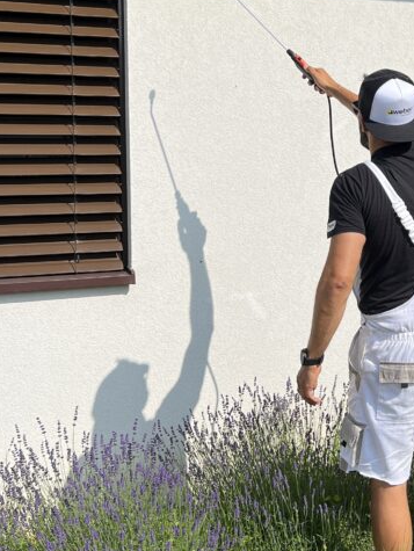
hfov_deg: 25.4
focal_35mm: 56
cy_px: 189
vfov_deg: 34.1
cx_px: 365
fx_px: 892
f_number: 1.5
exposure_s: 1/5587
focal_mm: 5.7
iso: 50
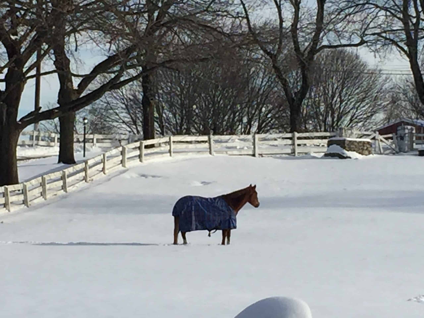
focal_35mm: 144
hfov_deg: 13.7
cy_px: 159
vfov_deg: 10.3
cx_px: 212
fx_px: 1764
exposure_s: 1/2639
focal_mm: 4.2
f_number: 2.2
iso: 32
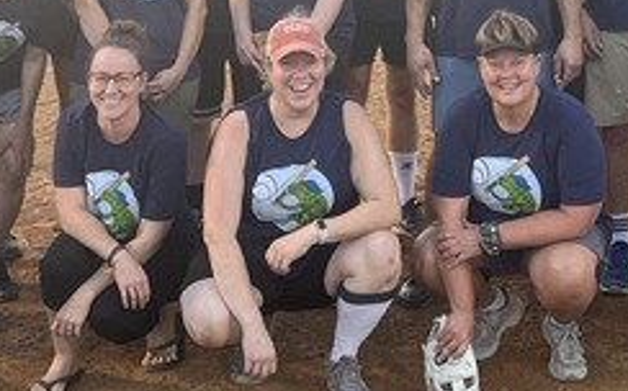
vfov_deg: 20.5
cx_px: 468
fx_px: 1043
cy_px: -9
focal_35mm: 61
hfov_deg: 32.9
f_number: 1.5
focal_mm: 5.7
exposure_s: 1/170
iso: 50
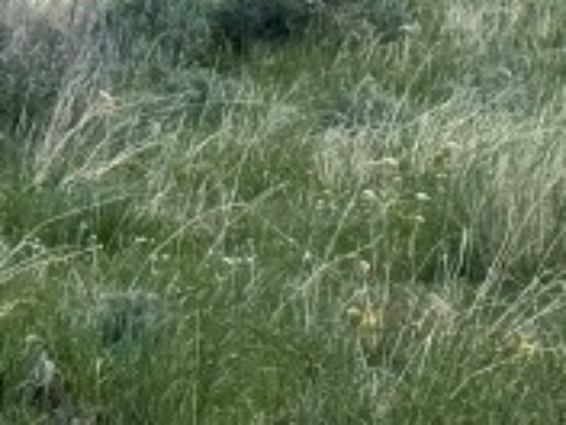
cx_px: 479
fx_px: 4578
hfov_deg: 7.1
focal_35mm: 280
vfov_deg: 5.2
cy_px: -554
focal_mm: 6.76
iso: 64
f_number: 1.78
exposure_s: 1/4608
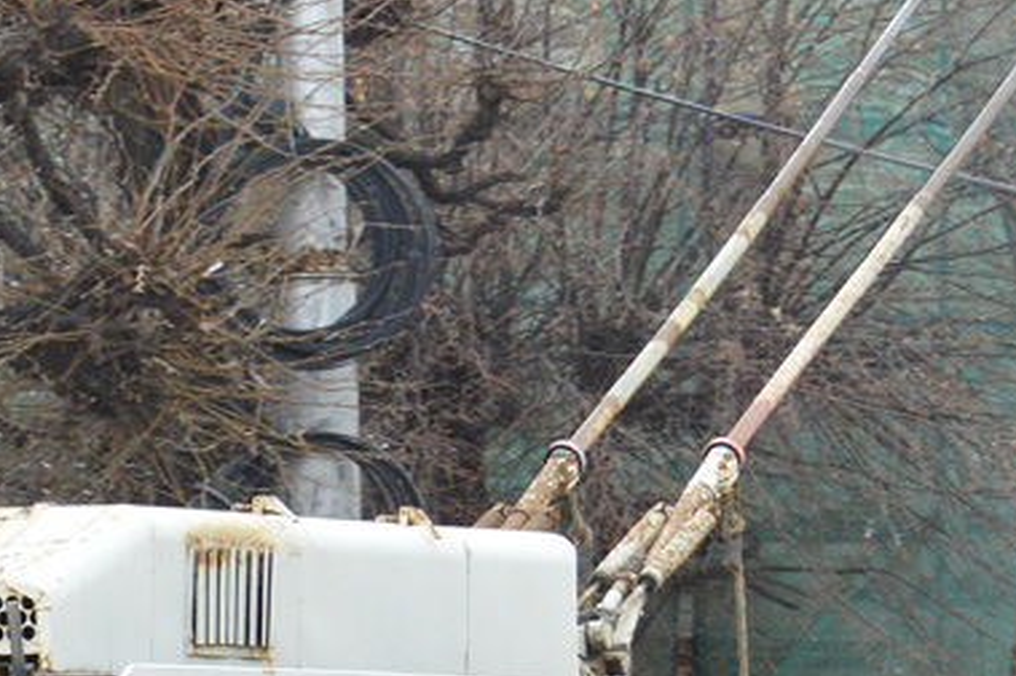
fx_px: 14239
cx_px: 236
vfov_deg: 2.7
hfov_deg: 4.1
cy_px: 885
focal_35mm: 505
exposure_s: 1/320
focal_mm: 85
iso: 400
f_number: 6.3
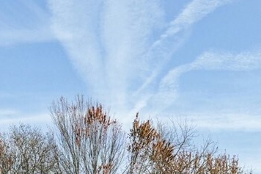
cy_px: 298
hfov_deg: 24.0
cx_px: 3
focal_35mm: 81
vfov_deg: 15.0
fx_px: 587
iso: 400
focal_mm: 17
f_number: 8
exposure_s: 1/800
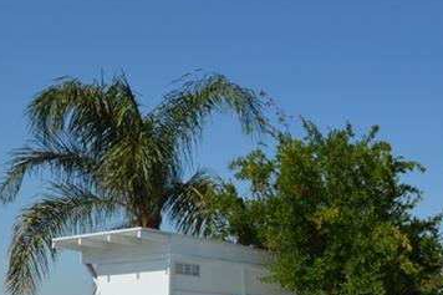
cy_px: 349
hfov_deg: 28.4
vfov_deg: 18.7
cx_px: 381
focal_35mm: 69
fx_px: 849
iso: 100
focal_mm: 16
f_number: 9
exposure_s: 1/320
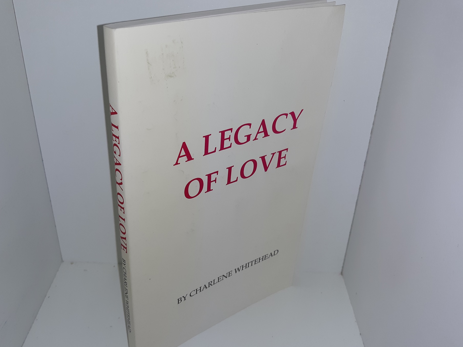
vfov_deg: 44.2
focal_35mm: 32
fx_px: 428
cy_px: 177
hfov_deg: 56.6
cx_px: 203
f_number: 1.7
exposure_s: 1/316
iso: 40
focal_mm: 3.7
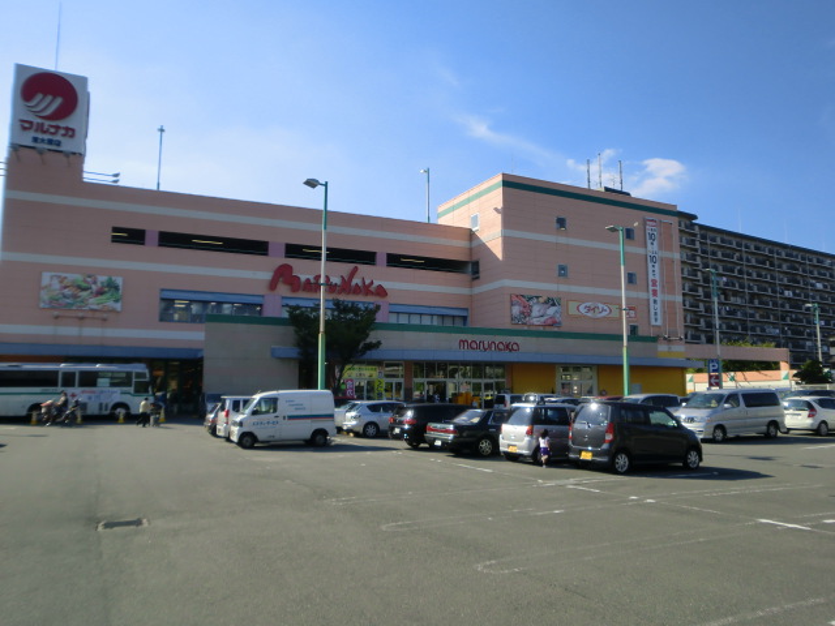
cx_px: 418
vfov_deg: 53.1
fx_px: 627
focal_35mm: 26
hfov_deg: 67.3
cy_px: 313
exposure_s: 1/160
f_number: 7.8
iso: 64
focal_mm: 4.65
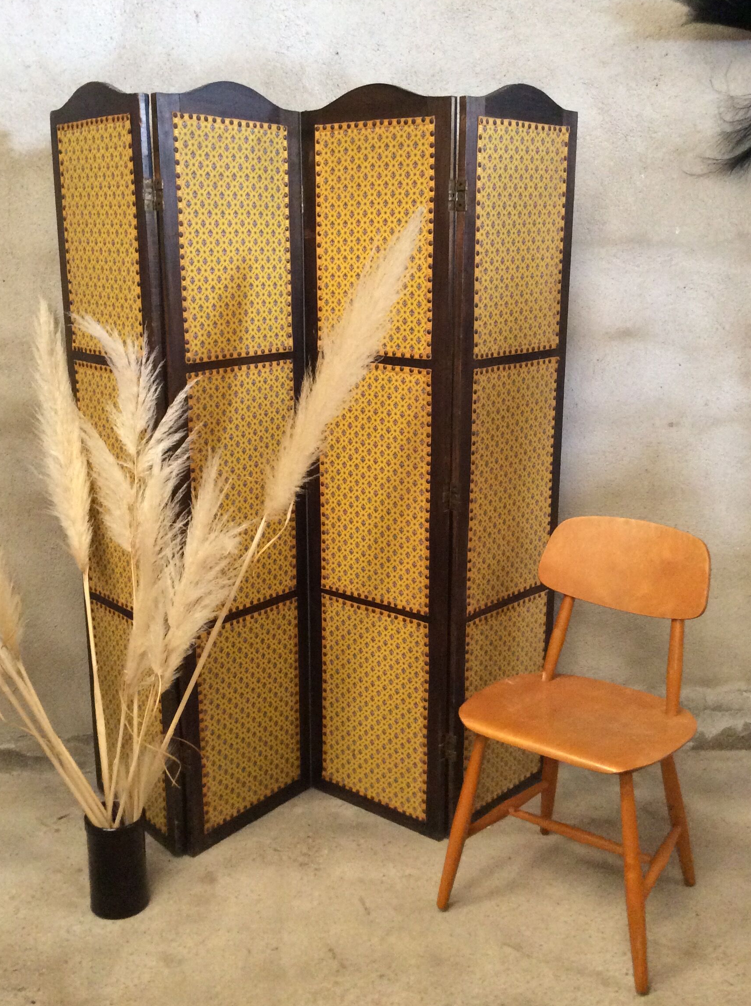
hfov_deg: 39.6
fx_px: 1044
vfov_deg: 51.4
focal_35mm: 36
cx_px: 364
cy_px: 470
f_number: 2.4
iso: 250
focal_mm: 3.3
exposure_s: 1/17
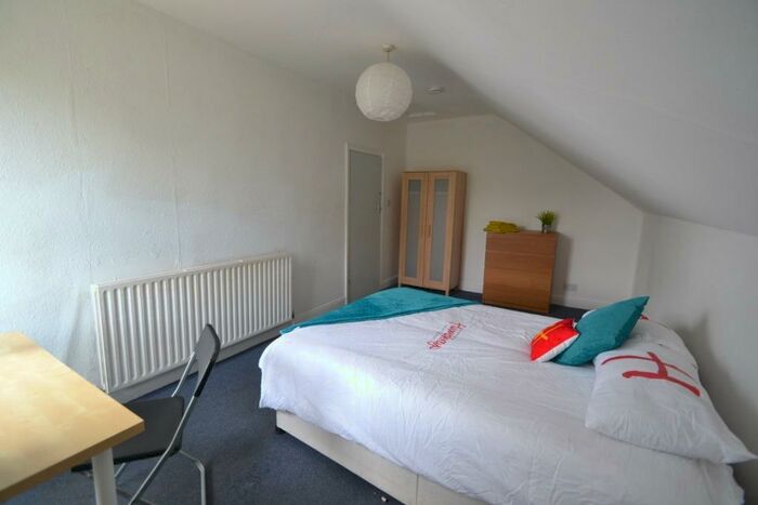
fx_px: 316
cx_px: 379
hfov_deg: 100.4
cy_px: 252
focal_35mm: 15
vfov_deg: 77.4
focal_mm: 10
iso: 400
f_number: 4
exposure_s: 1/60
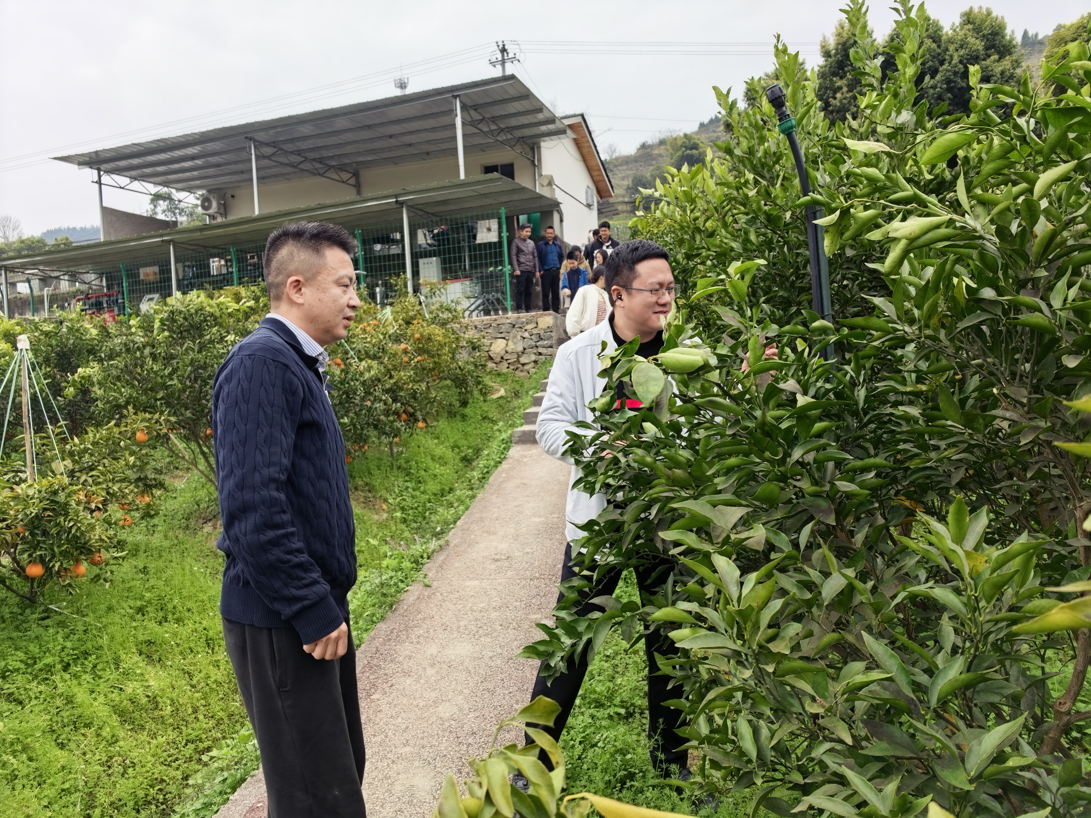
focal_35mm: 24
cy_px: 409
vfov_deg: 56.8
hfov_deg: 71.6
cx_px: 546
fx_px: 756
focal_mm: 5.75
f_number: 2
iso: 50
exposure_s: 1/263
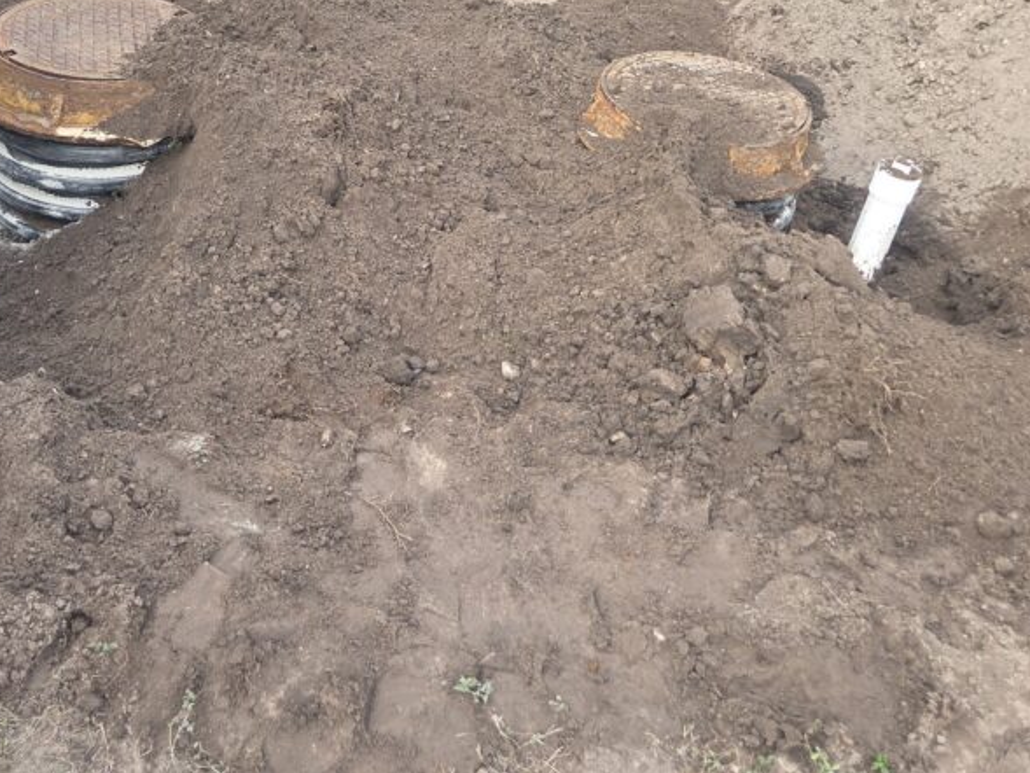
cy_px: 187
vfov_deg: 35.1
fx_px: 1190
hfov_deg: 46.4
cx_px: 392
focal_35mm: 40
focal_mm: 5.4
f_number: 1.8
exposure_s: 1/180
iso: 50
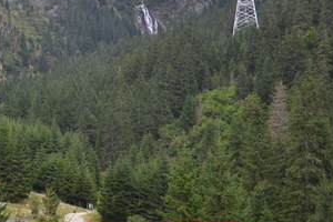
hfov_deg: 17.9
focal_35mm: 112
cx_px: 24
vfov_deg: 12.2
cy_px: 154
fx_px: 1036
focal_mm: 28
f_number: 5
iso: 400
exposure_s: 1/100
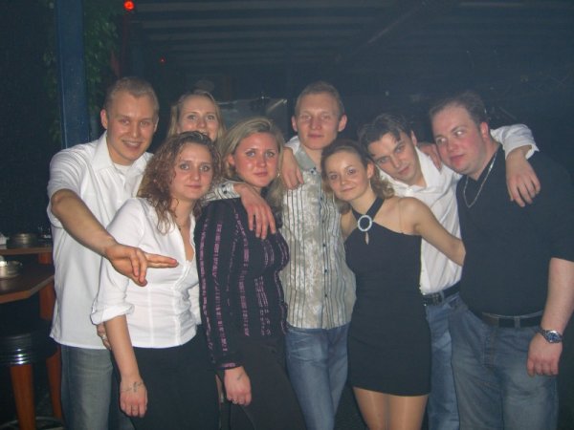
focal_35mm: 38
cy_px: 215
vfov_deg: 37.7
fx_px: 630
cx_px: 287
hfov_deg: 49.0
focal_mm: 7.9
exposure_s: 1/60
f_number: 2.8
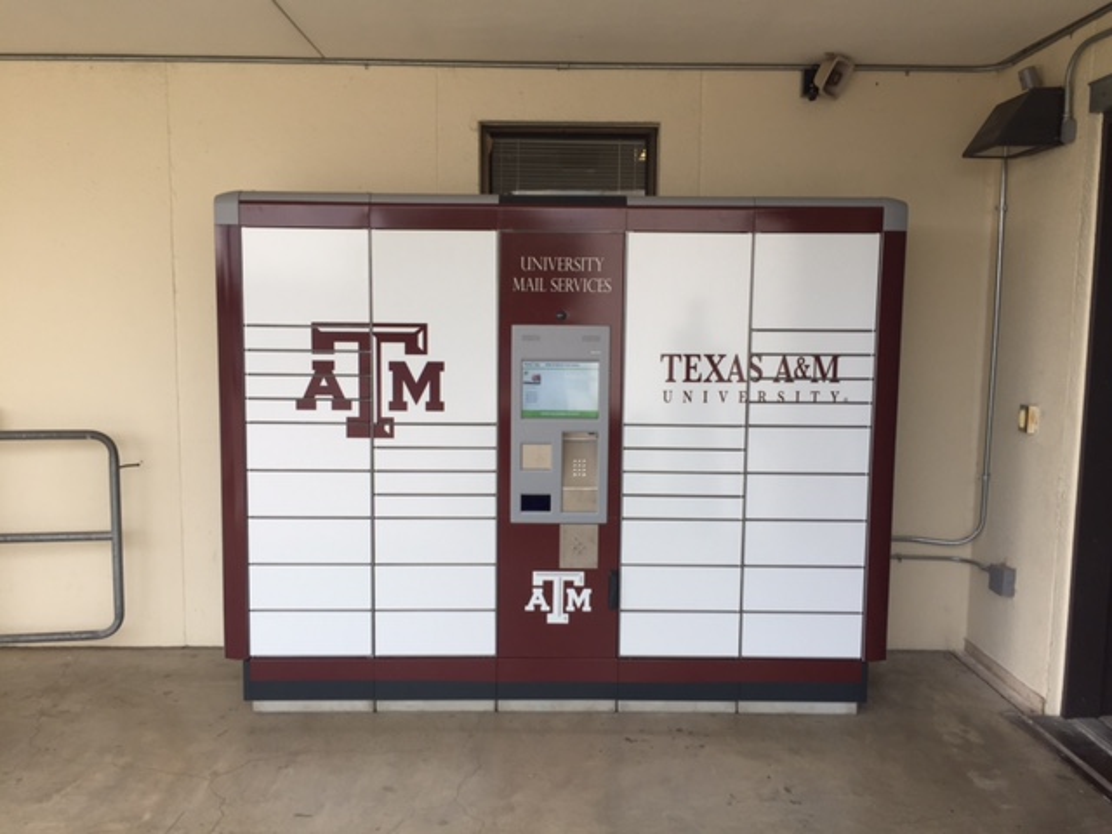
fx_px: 932
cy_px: 417
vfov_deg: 48.2
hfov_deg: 61.7
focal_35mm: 29
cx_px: 556
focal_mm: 4.15
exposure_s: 1/252
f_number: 2.2
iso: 32
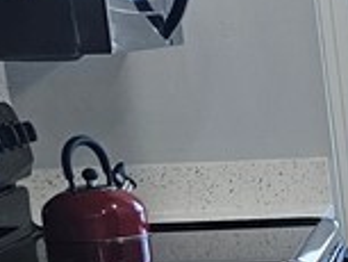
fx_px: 1549
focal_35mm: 154
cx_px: 1146
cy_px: 330
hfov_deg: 9.2
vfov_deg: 9.5
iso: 125
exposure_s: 1/120
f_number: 1.7
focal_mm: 6.3
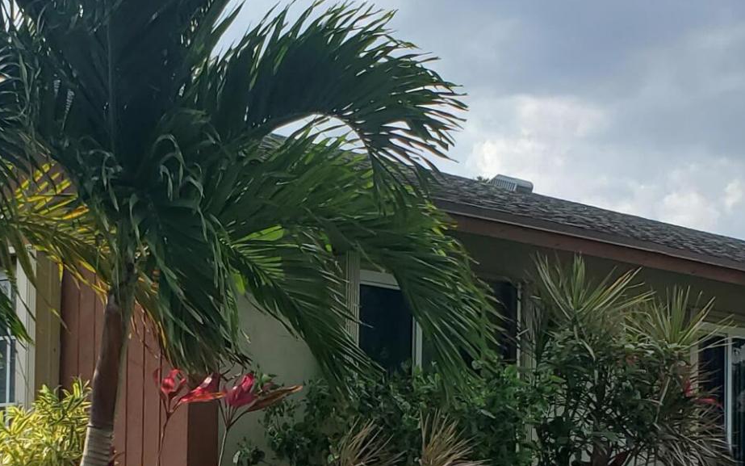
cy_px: 418
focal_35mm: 86
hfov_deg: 24.0
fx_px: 1746
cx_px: 238
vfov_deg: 15.0
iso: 50
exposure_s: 1/1659
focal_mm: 4.3
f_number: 2.4
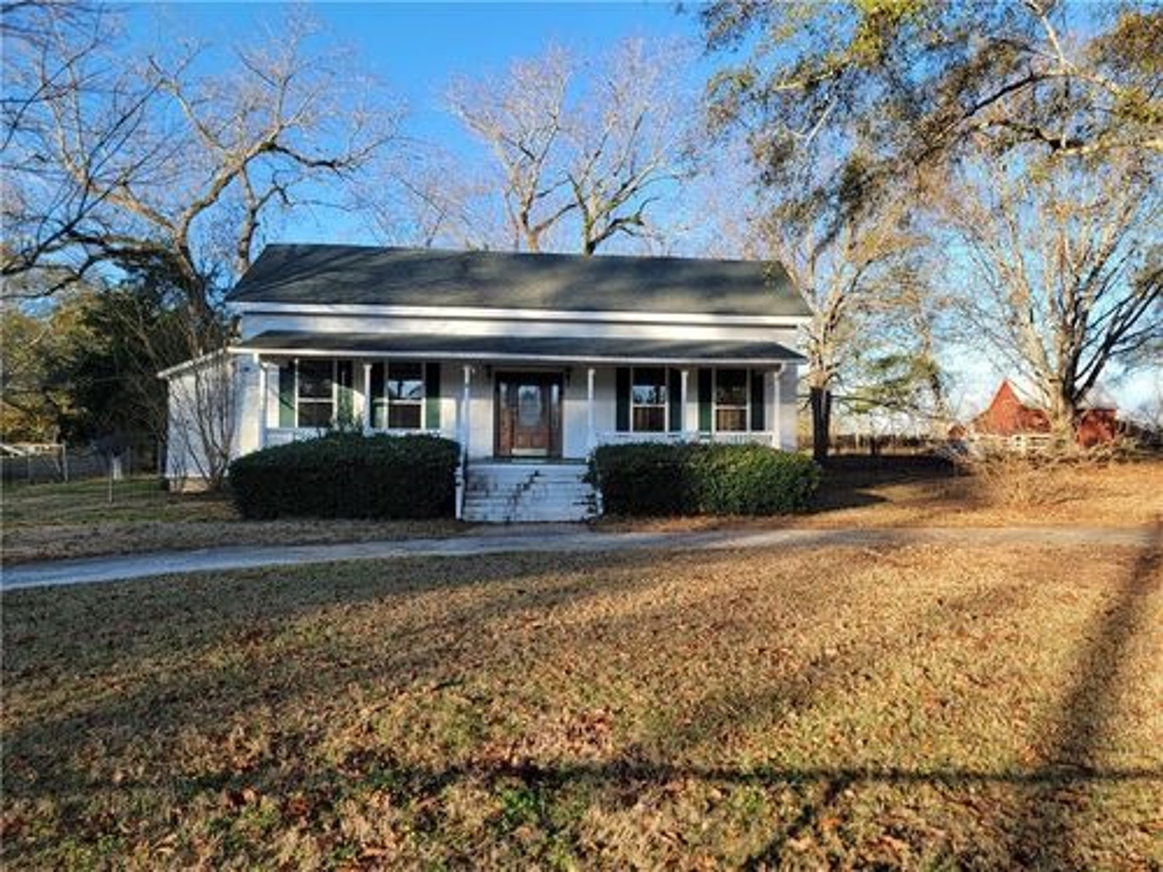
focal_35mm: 24
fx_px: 806
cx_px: 582
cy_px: 436
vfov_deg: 56.8
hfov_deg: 71.6
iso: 16
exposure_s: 1/260
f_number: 1.8
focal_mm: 6.7
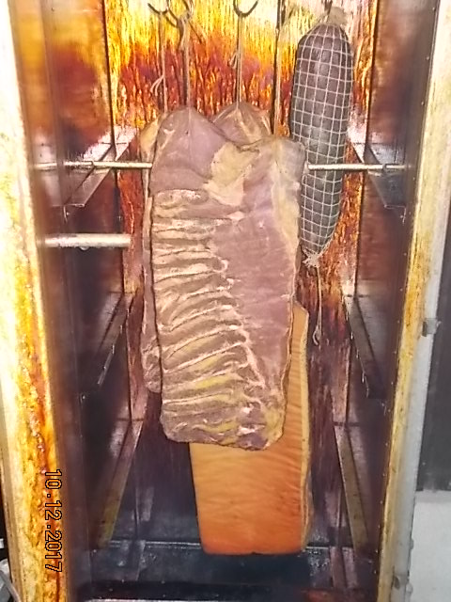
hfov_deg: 32.9
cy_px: 301
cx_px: 226
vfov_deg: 42.9
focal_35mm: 44
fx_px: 764
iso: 320
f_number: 4.2
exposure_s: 1/30
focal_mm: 7.9
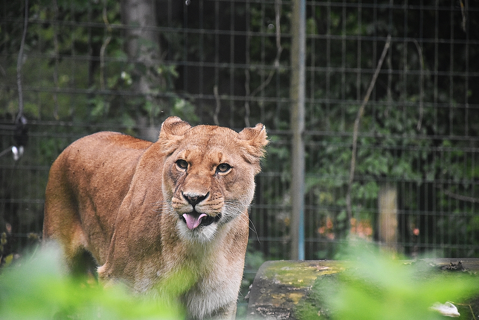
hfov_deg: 9.8
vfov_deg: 6.5
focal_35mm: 210
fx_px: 2794
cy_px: 160
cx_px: 240
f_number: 5.6
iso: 2200
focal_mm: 140
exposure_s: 1/500
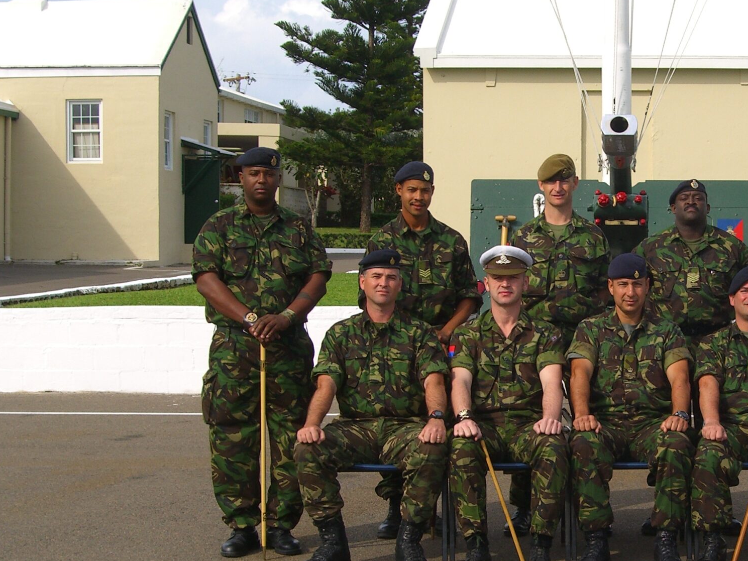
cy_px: 308
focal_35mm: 98
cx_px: 637
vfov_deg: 15.1
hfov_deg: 19.7
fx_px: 2118
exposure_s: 1/500
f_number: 5
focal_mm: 11.8
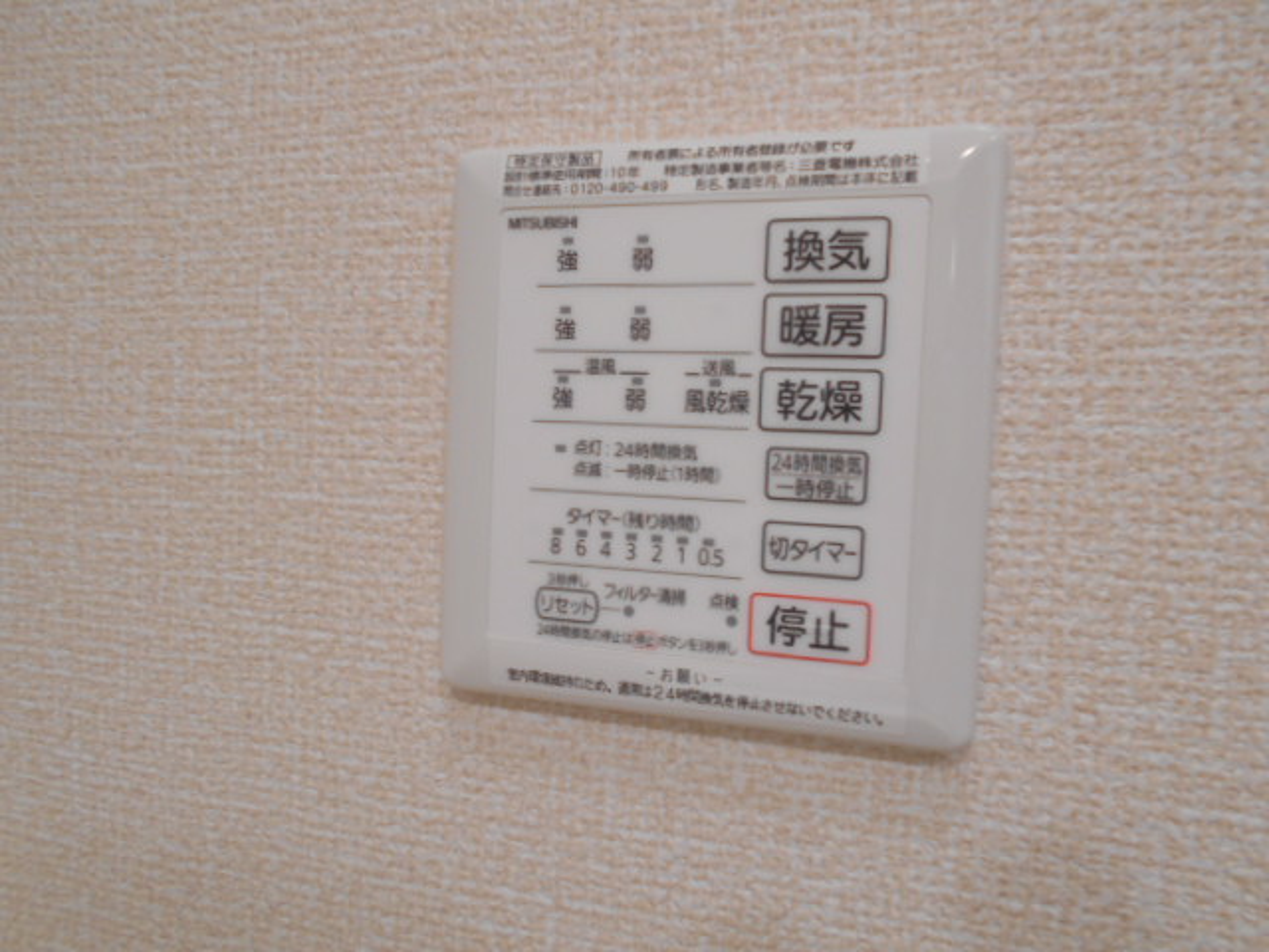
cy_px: 476
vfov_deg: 53.1
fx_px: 953
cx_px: 634
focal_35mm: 26
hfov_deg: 67.3
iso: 160
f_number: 3.2
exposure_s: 1/30
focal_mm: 4.6
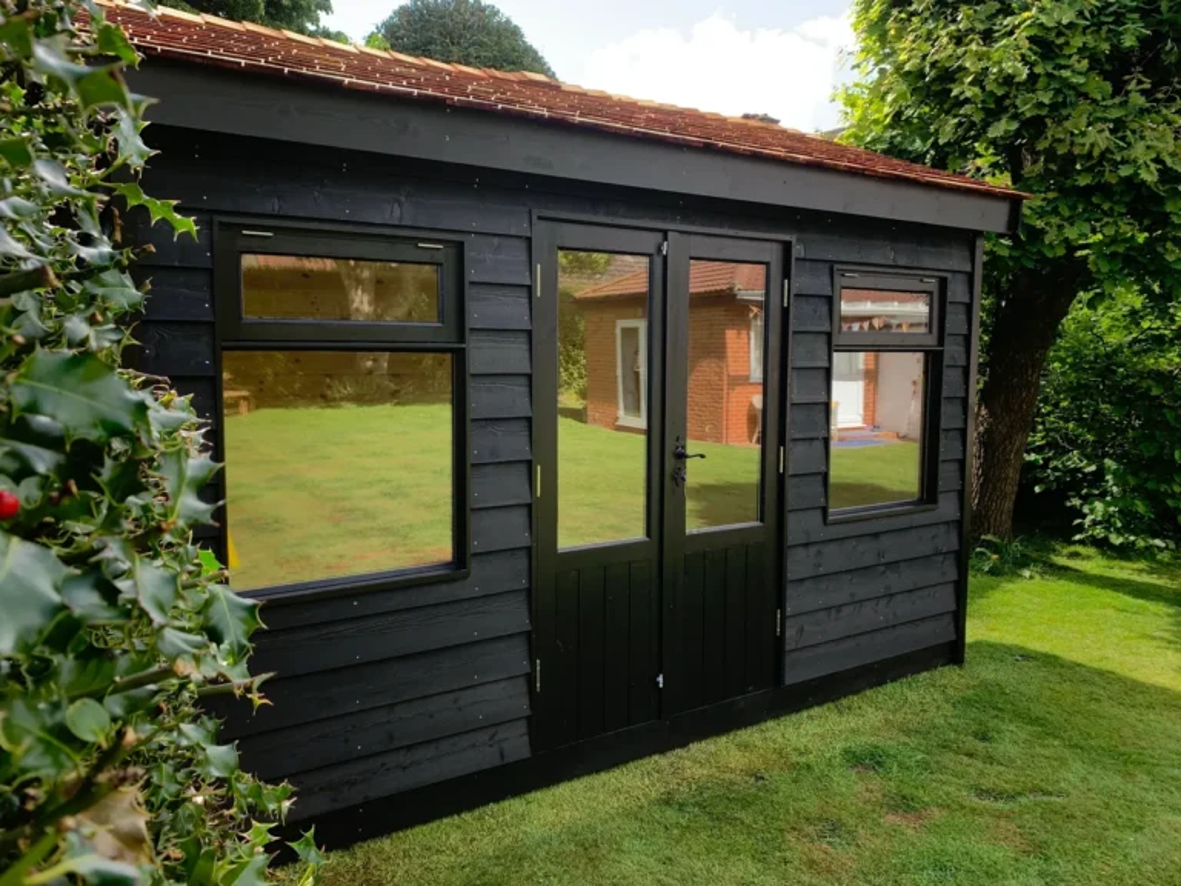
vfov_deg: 53.1
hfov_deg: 67.3
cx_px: 590
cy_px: 443
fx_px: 887
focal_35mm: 26
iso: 25
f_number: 1.8
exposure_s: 1/202
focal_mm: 4.25
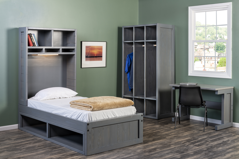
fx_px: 332
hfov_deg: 39.6
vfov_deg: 27.0
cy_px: 80
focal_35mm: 50
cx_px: 120
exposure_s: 1/15
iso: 200
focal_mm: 50
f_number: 10
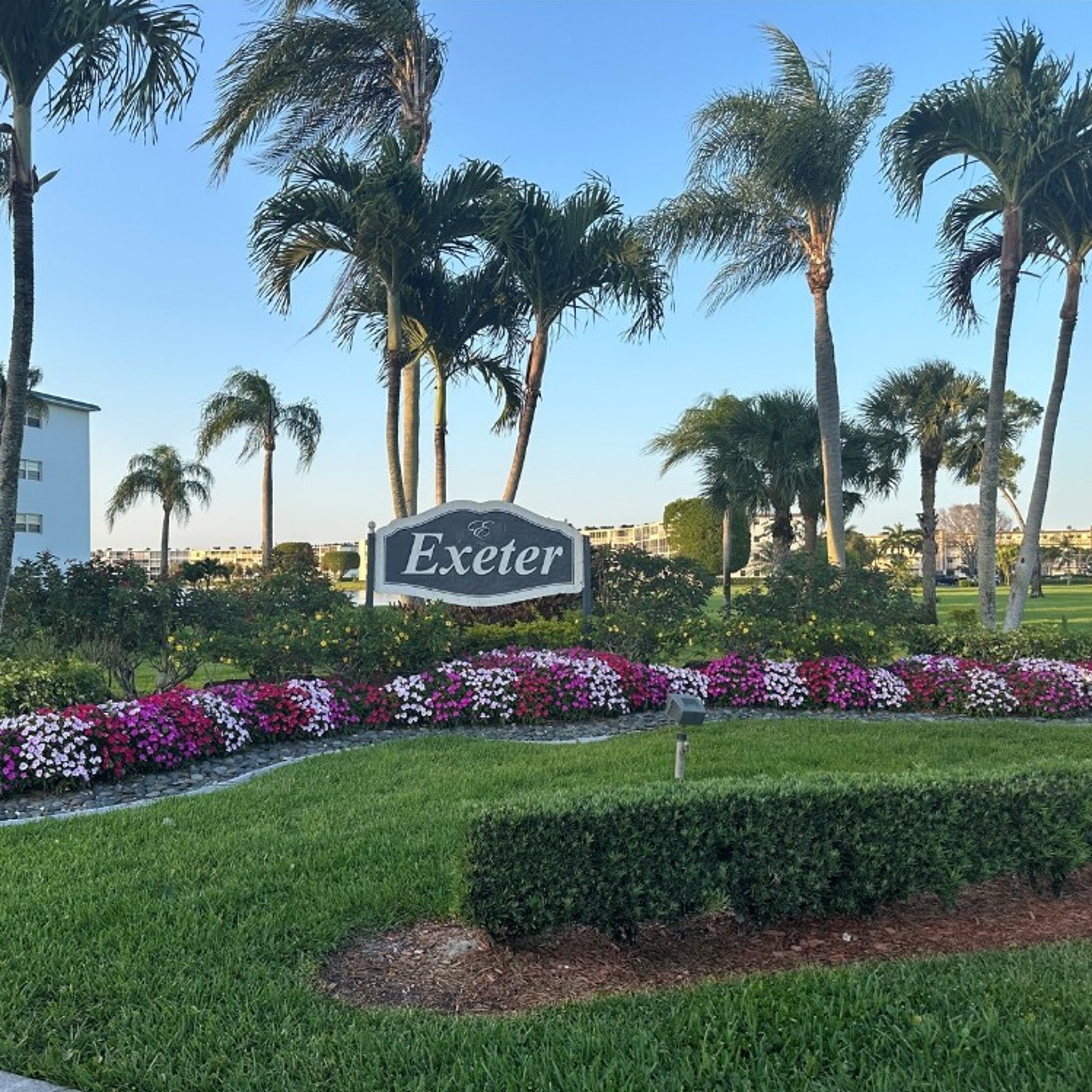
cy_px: 558
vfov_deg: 55.6
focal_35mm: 29
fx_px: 1035
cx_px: 452
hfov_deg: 55.3
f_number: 1.78
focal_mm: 6.86
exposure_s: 1/1095
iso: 80
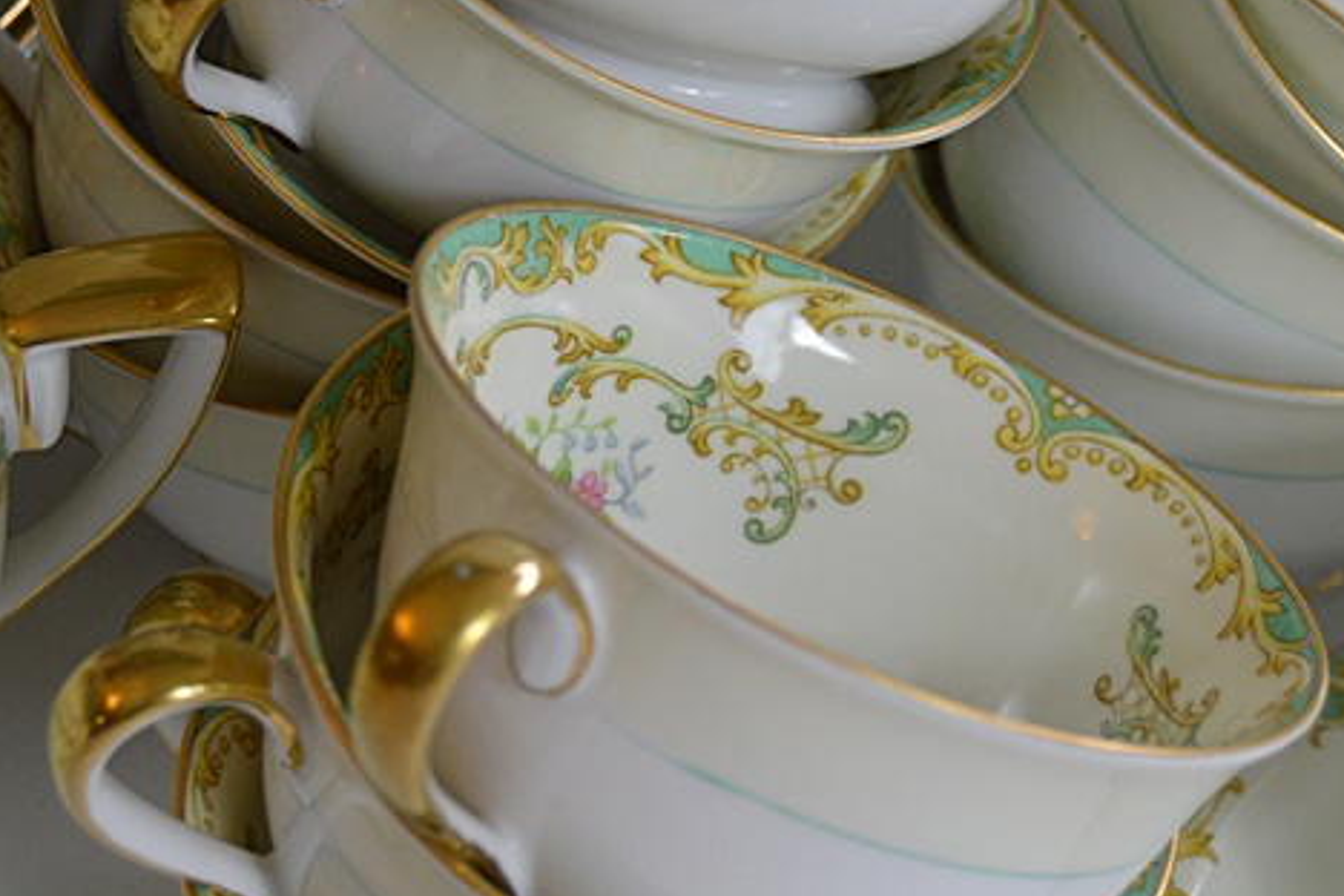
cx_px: 744
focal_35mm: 112
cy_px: 208
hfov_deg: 18.2
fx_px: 4184
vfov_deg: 12.2
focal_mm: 35
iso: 400
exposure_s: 1/100
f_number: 5
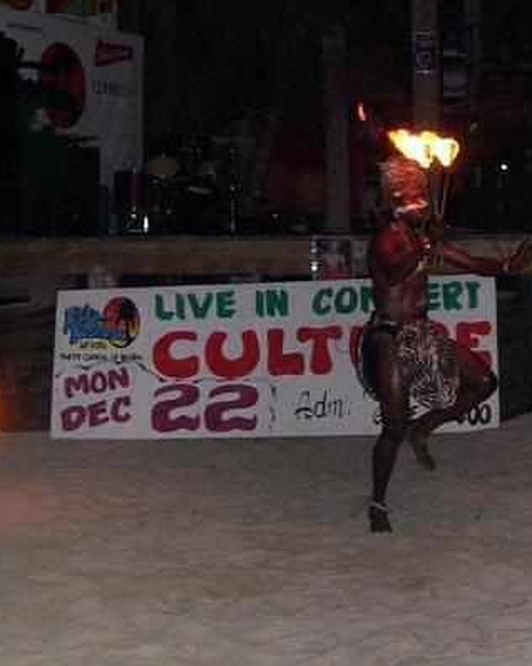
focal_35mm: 66
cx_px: 336
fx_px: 1300
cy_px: 308
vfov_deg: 28.7
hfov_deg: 23.1
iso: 400
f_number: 2.9
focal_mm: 9
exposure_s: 1/60
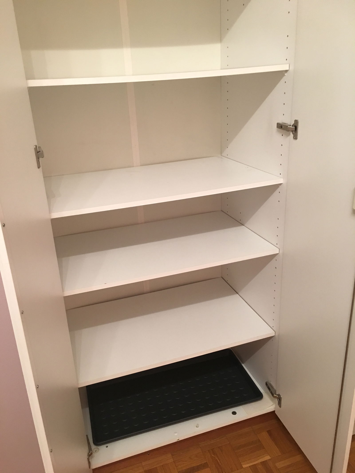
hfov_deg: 48.2
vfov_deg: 61.7
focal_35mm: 29
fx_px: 397
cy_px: 236
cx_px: 178
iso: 100
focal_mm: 4.15
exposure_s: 1/10
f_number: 2.2
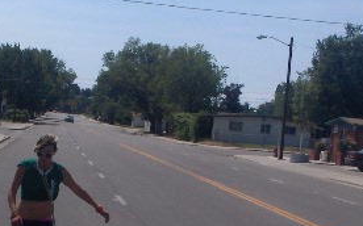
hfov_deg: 22.1
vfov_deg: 14.2
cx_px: 14
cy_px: 197
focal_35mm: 91
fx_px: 900
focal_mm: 6.11
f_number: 6.5
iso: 100
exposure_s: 1/1042
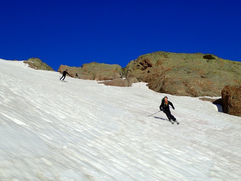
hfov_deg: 41.2
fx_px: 320
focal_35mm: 46
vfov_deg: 31.5
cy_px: 90
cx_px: 120
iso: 100
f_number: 13
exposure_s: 1/160
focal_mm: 8.41
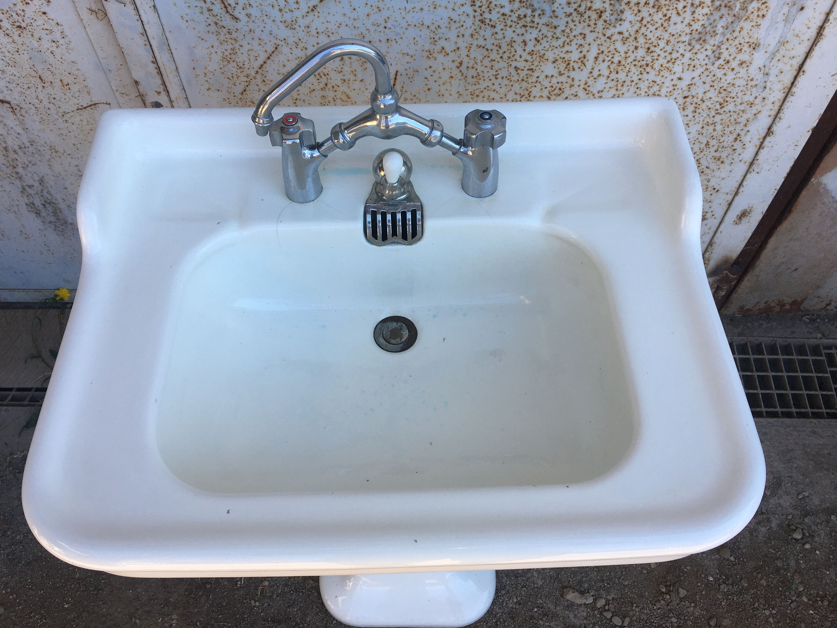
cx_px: 418
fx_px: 701
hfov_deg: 61.7
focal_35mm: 29
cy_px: 314
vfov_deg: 48.2
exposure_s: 1/295
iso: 25
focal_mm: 4.15
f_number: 2.2
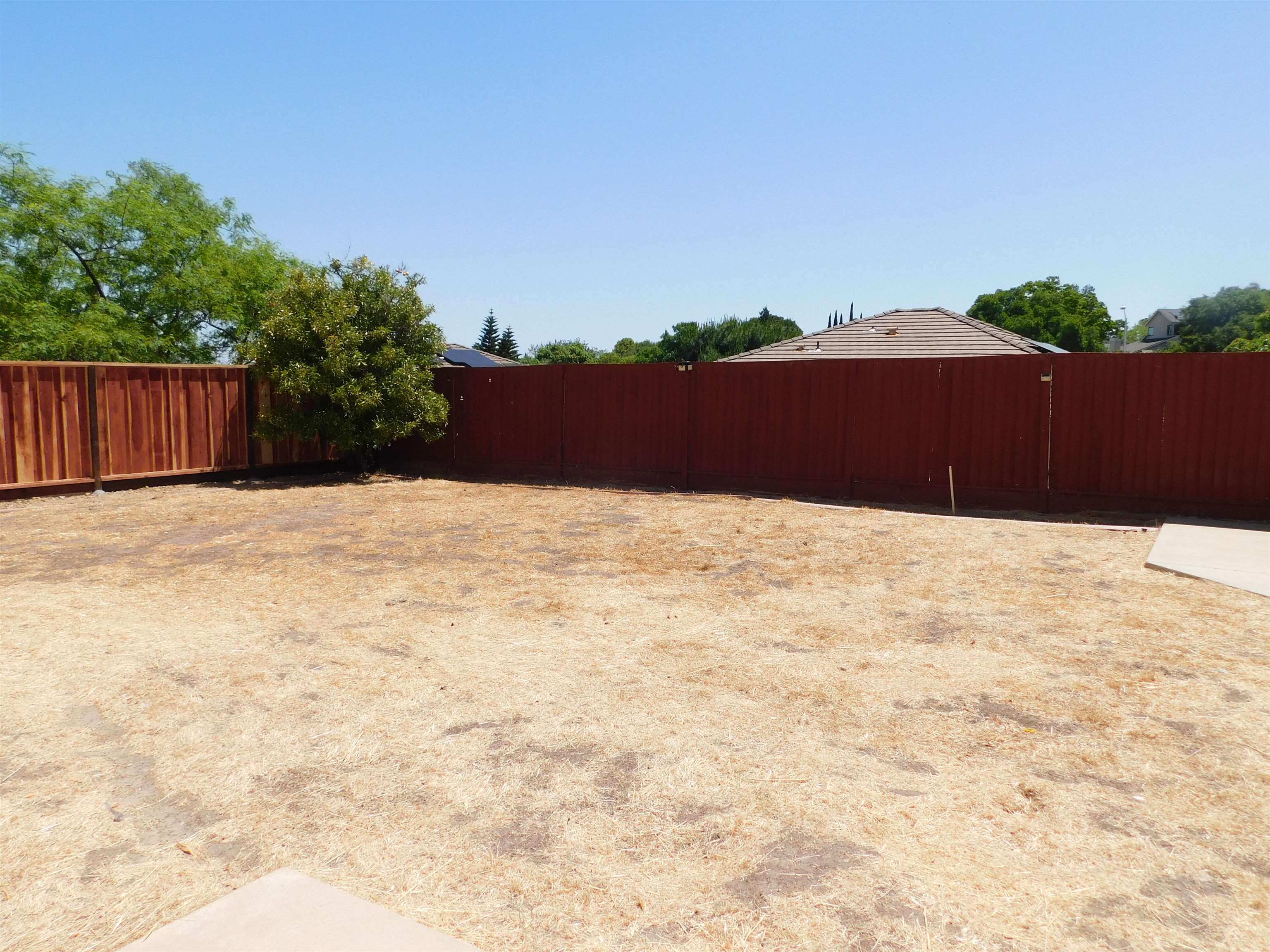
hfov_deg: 69.4
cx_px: 635
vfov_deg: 54.9
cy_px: 476
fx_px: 917
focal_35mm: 25
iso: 125
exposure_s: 1/400
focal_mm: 4.5
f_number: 6.2
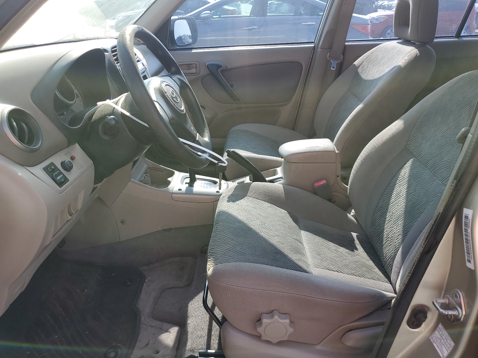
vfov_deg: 53.1
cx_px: 239
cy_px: 179
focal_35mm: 26
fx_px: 359
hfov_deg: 67.3
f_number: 1.5
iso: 50
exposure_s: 1/667
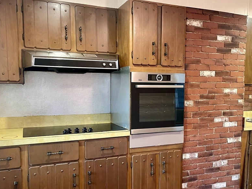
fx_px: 247
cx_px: 135
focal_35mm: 34
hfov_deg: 53.9
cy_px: 116
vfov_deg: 41.5
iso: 500
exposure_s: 1/30
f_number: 1.6
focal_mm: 4.2
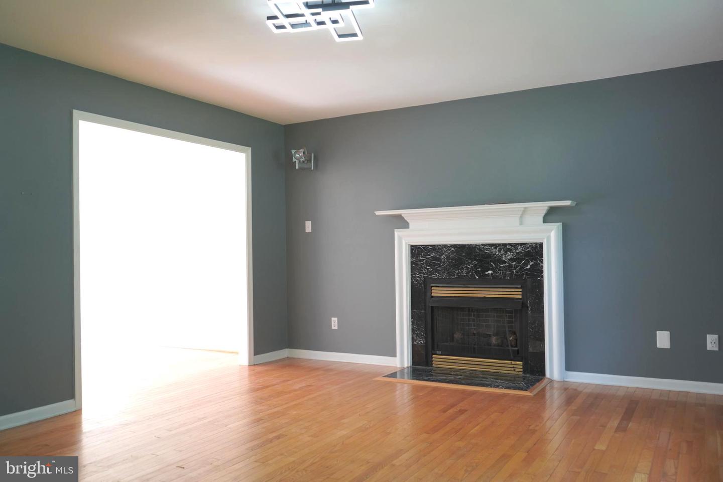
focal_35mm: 29
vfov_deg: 45.0
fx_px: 582
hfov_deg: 63.7
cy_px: 241
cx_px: 362
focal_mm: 29
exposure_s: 1/160
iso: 1000
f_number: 4
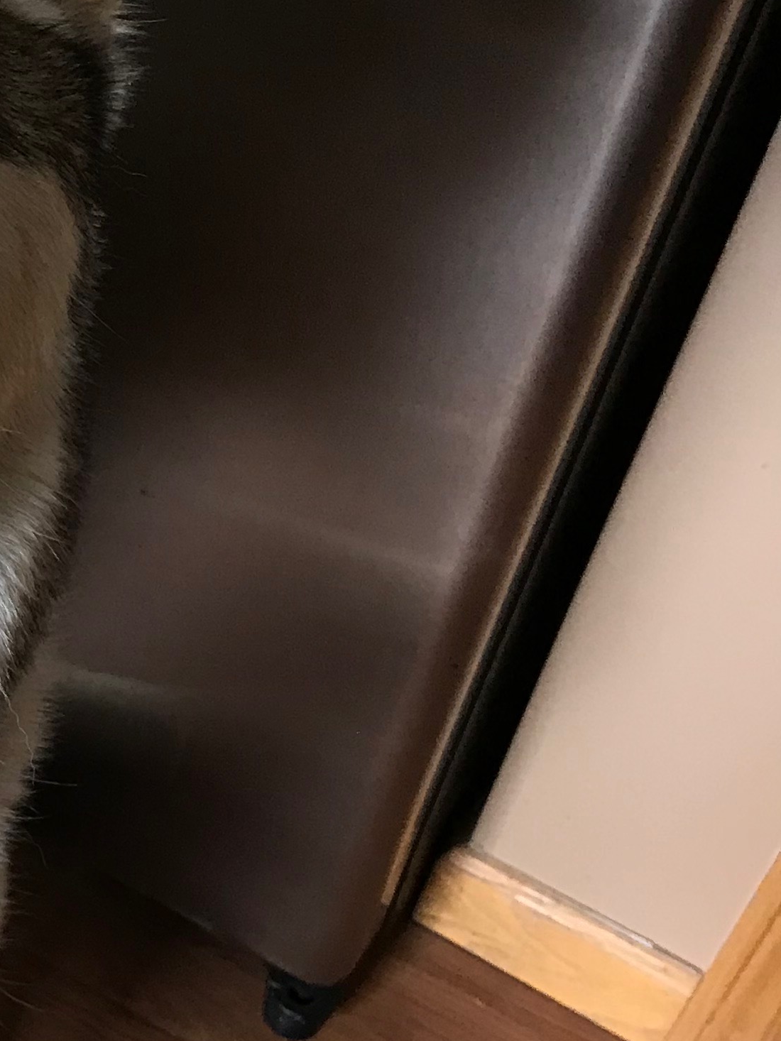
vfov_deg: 25.1
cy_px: 748
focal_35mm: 77
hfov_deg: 17.7
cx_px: -291
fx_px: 2316
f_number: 1.8
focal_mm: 3.99
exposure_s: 1/20
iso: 40
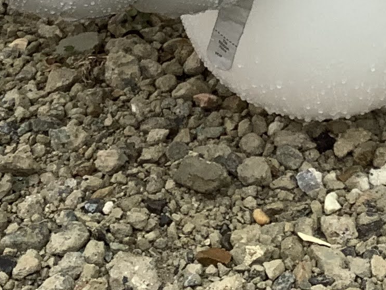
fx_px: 1527
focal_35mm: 137
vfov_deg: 10.2
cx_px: 500
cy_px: -251
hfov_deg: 13.9
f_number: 2.4
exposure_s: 1/188
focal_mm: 3.3
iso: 25
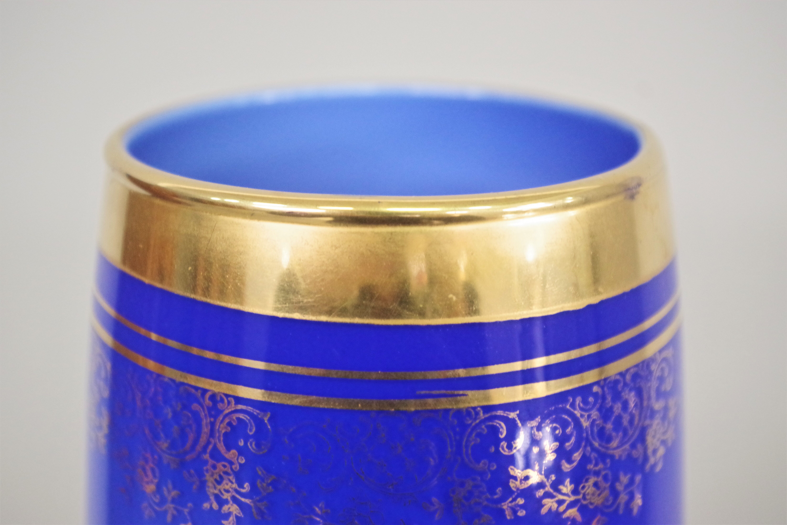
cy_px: 262
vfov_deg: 27.5
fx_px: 1071
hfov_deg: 40.3
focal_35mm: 49
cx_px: 394
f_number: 4
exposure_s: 1/60
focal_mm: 32.5
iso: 3200
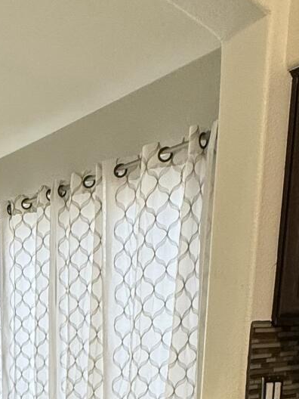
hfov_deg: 24.3
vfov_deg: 30.1
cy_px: 496
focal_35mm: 53
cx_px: -83
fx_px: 610
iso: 250
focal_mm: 2.22
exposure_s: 1/120
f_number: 2.2
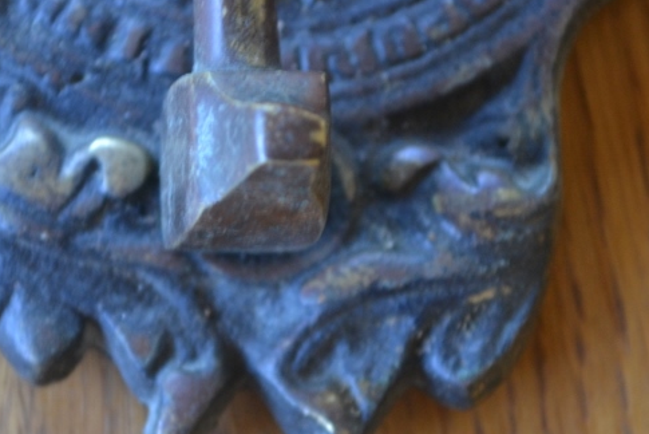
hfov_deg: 11.8
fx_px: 3140
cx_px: 234
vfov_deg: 7.9
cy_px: 184
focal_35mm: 174
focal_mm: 55
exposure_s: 1/15
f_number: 5.6
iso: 500
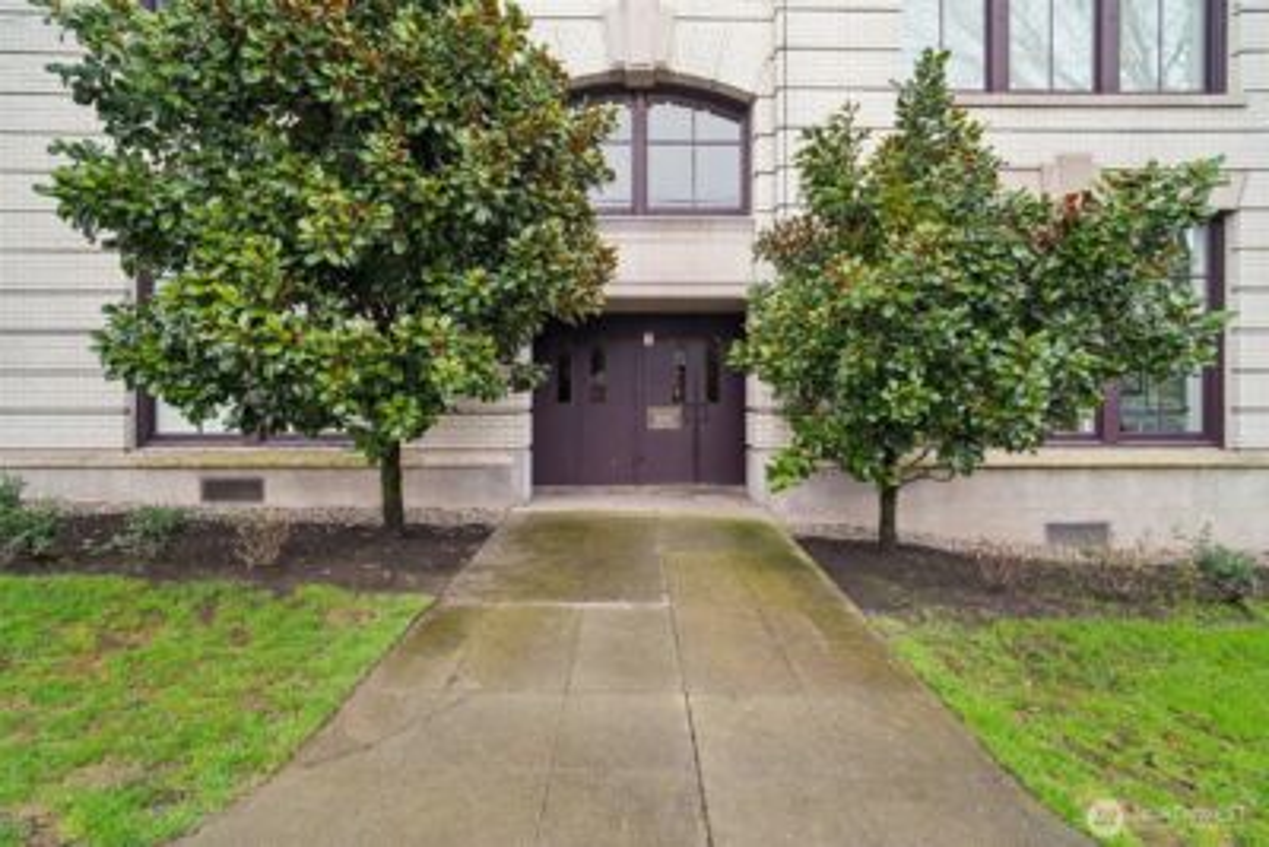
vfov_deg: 73.8
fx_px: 564
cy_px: 424
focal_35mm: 16
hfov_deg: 96.7
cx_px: 634
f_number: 8
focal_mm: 16
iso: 1600
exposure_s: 1/60
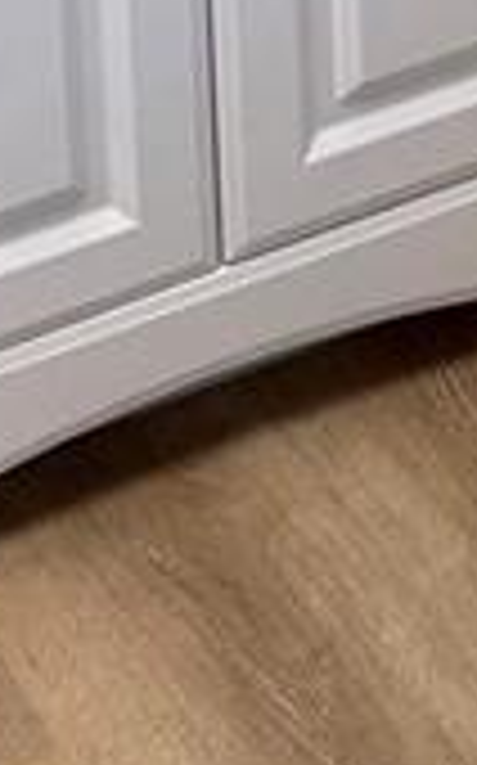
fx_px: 3750
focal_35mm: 180
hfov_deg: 7.1
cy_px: -1152
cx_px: 878
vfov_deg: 10.0
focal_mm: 6.76
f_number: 1.78
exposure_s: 1/120
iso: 125
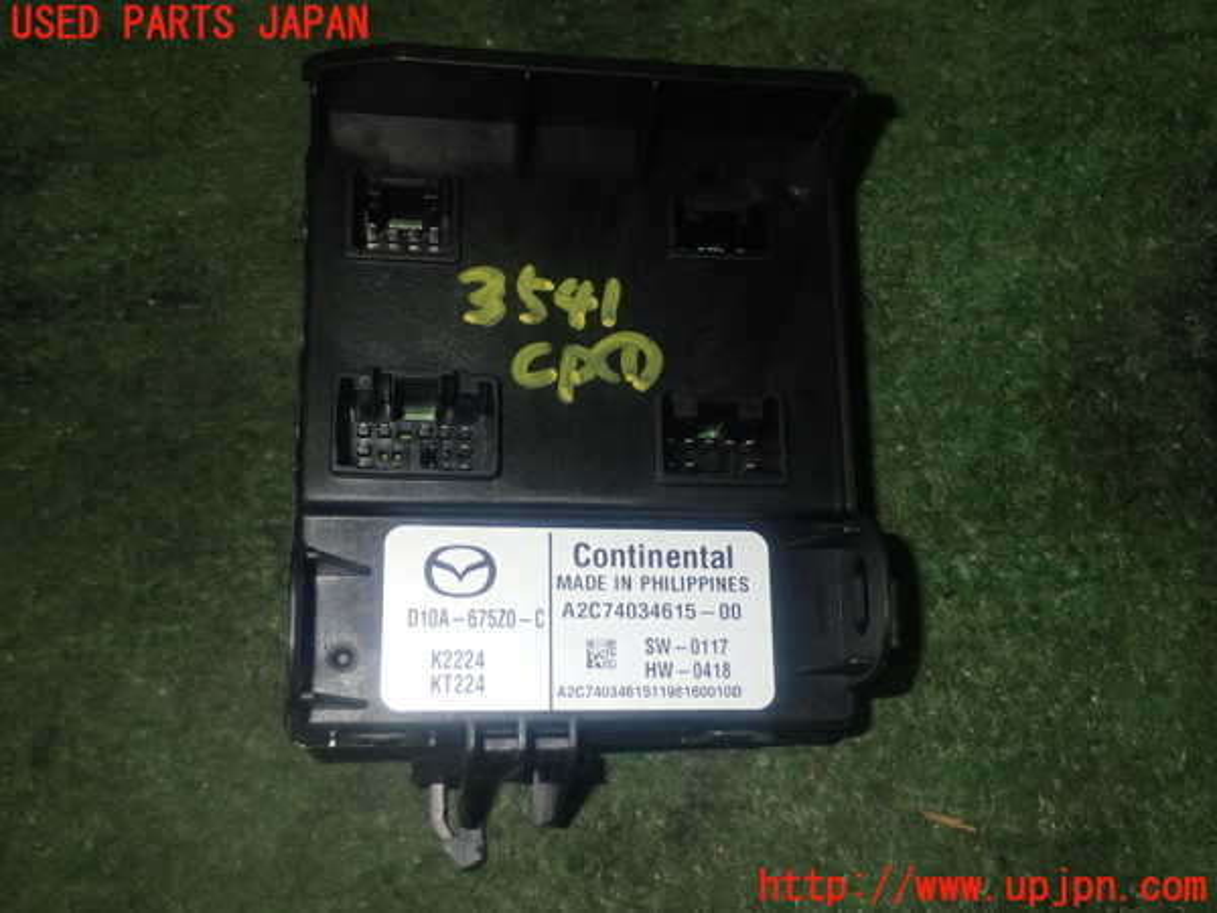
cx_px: 608
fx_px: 1441
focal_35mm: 41
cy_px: 456
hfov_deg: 45.8
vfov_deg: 35.1
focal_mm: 7.31
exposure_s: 1/40
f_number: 8
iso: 250
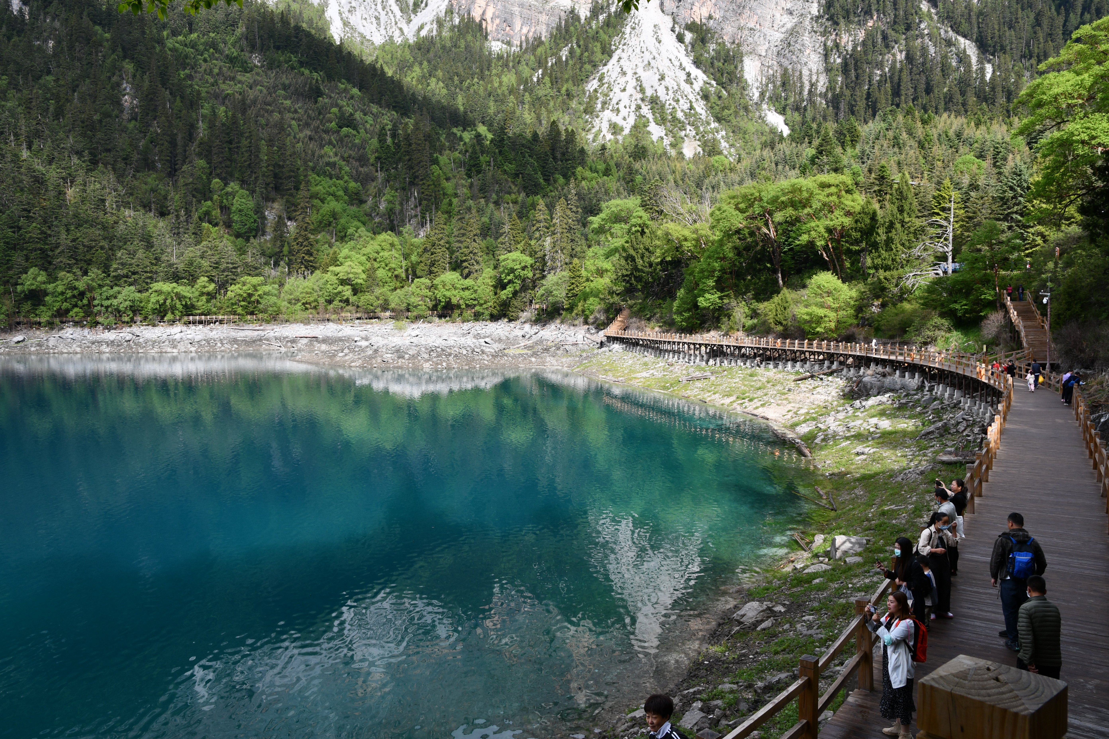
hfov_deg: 71.5
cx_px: 554
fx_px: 770
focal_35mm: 25
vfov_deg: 51.3
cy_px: 370
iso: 200
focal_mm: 17
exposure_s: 1/160
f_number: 8
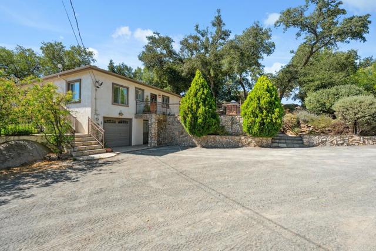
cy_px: 126
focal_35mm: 17
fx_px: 178
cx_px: 188
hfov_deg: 93.3
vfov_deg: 70.5
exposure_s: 1/100
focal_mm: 17
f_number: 8
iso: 400
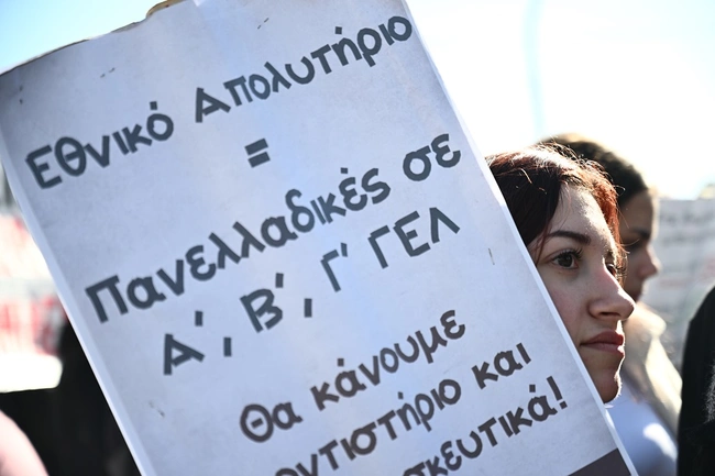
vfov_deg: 19.4
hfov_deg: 28.9
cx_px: 358
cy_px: 238
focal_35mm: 70
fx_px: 1390
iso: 400
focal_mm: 70
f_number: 4
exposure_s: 1/1000
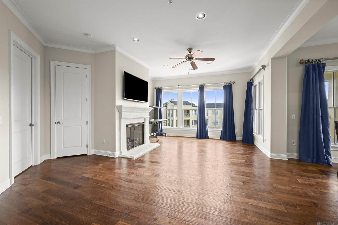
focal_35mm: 14
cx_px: 169
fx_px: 131
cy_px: 112
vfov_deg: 81.1
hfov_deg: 104.3
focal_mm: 14
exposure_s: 1/8
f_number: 10
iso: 200
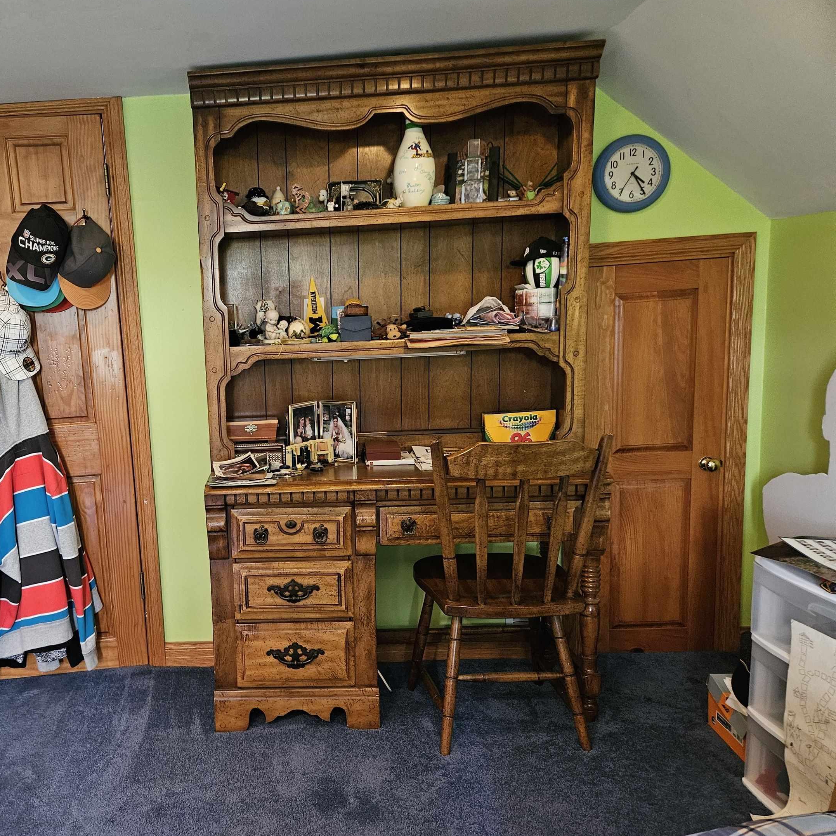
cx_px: 241
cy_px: 442
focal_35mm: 29
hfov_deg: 53.8
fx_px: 792
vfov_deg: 55.6
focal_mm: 5.4
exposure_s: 1/30
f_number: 1.8
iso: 640
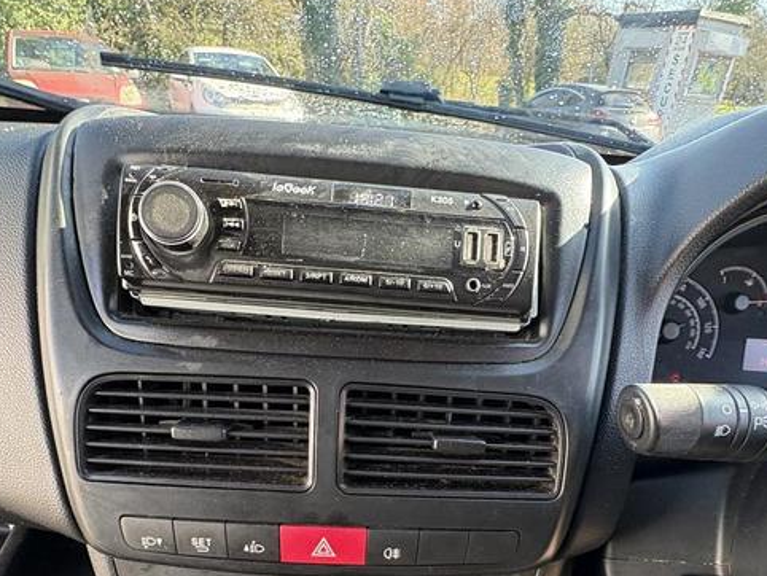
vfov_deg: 49.9
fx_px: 576
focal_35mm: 26
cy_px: 463
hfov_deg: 67.2
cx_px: 407
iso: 160
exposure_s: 1/99
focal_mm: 2.22
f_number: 2.2
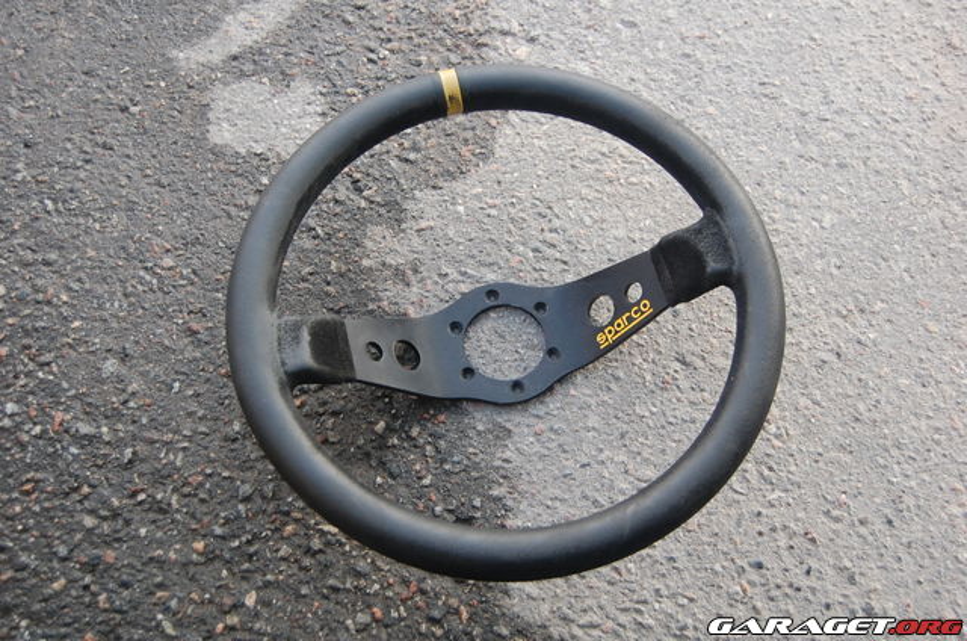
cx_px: 484
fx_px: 1126
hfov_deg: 46.5
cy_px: 320
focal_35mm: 42
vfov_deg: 31.8
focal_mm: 28
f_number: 4.2
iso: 400
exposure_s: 1/60
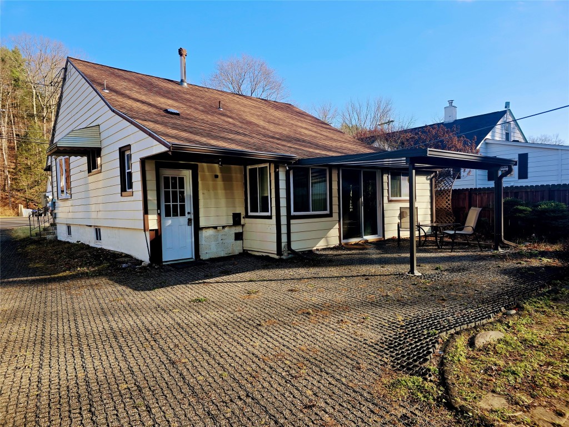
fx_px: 378
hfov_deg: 73.9
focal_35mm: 23
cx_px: 284
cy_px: 214
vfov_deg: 58.9
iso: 12
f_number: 1.7
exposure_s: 1/335
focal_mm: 6.3
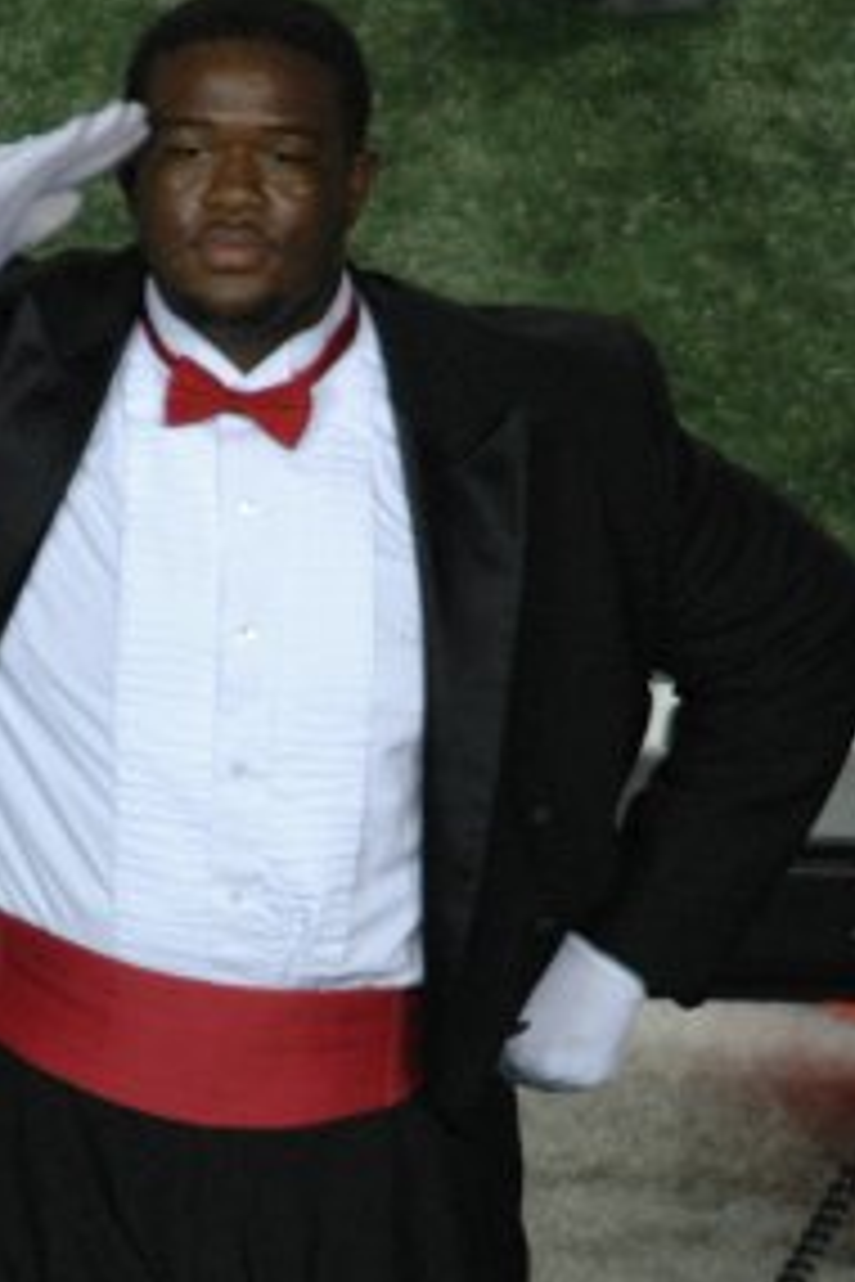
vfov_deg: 1.6
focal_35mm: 1263
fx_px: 44991
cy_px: 1017
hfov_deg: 1.1
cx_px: 173
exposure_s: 1/60
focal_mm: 400
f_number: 5.6
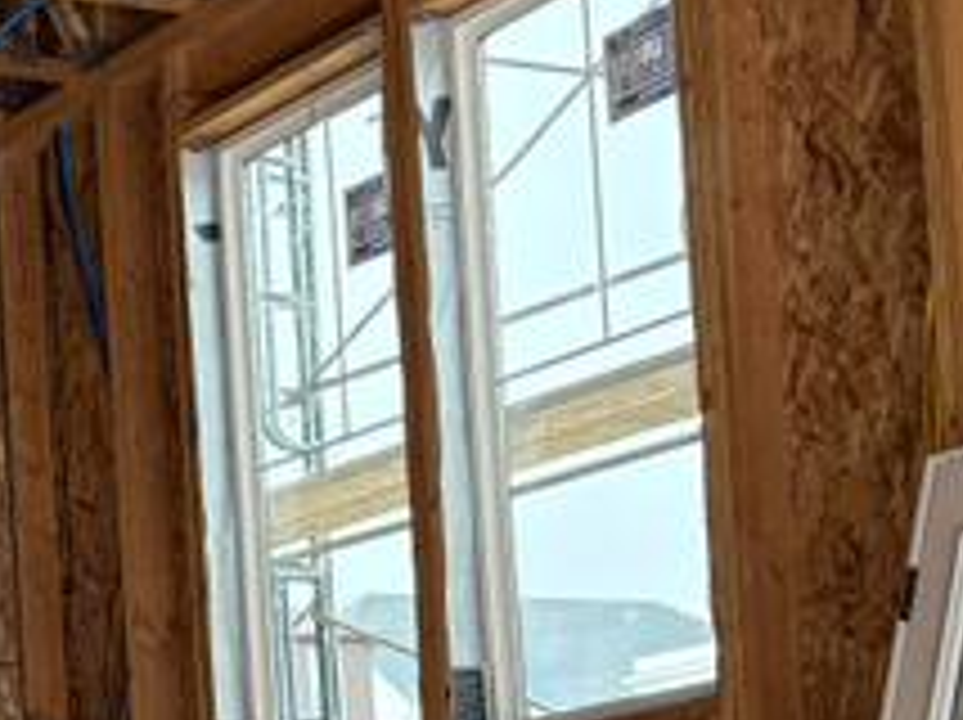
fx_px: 3196
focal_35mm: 115
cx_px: -81
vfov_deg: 12.6
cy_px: 842
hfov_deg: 16.6
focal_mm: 6.76
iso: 200
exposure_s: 1/234
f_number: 1.78
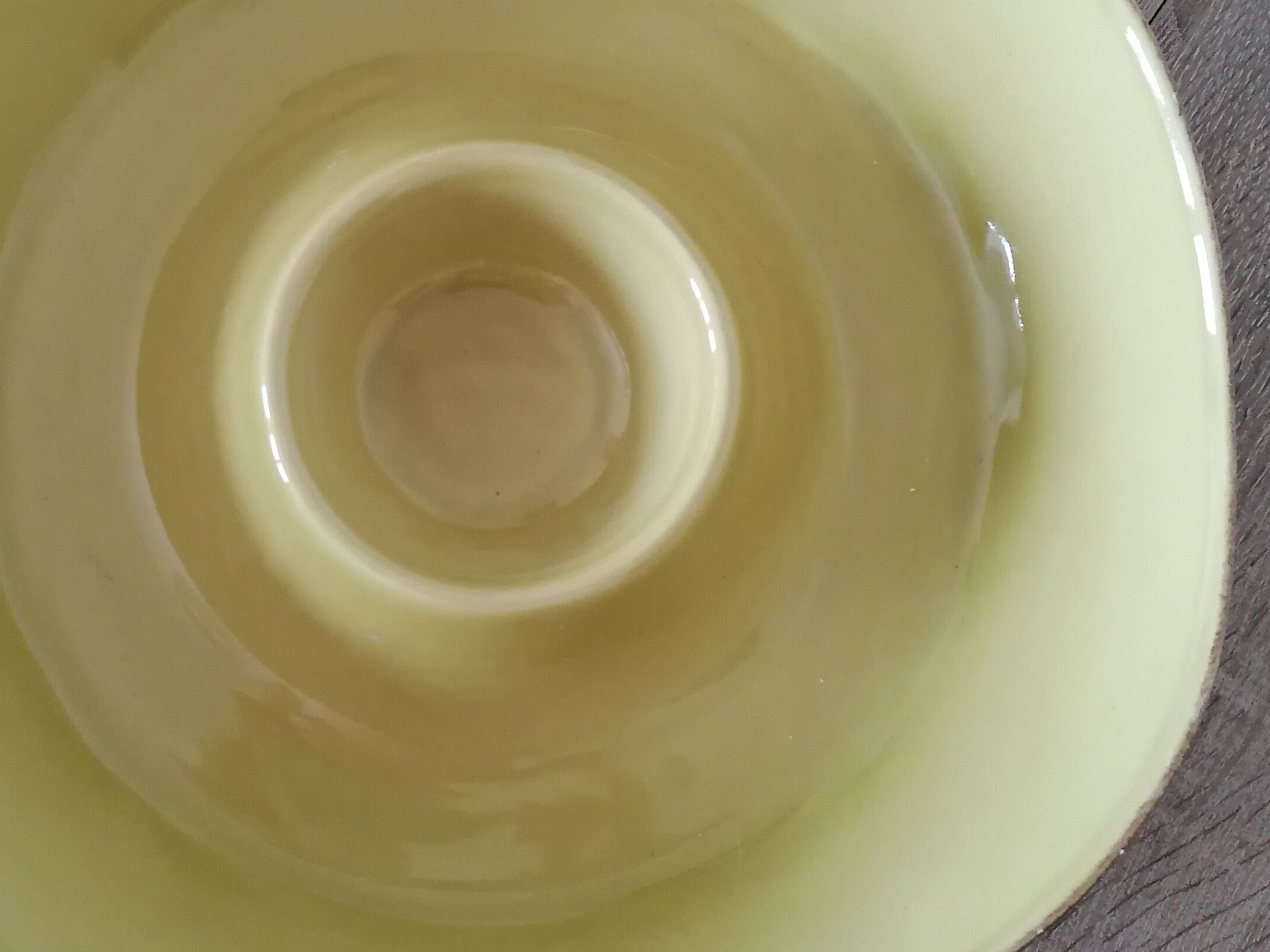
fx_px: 1834
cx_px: 482
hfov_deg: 38.0
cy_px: 361
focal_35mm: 50
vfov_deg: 29.0
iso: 400
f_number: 1.8
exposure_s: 1/25
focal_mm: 4.75
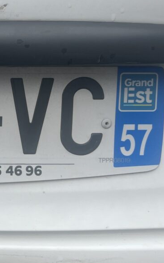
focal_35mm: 71
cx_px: -81
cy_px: 136
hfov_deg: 16.7
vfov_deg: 29.0
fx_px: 507
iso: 50
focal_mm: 5.7
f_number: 1.5
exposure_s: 1/2571
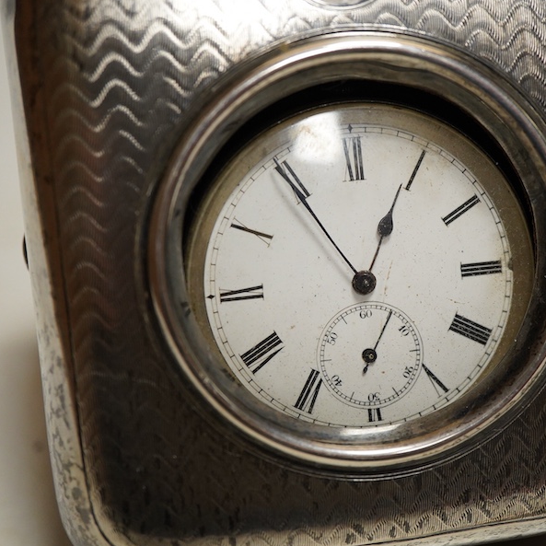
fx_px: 1035
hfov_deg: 29.4
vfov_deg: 29.6
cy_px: 275
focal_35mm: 58
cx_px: 349
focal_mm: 30
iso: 1250
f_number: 3.5
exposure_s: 1/125
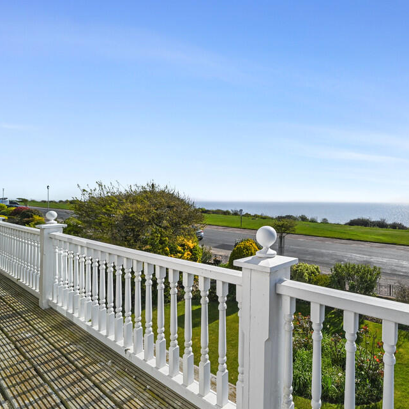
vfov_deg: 77.6
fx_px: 254
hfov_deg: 73.1
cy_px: 197
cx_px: 299
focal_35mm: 19
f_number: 10
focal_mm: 14
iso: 400
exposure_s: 1/250
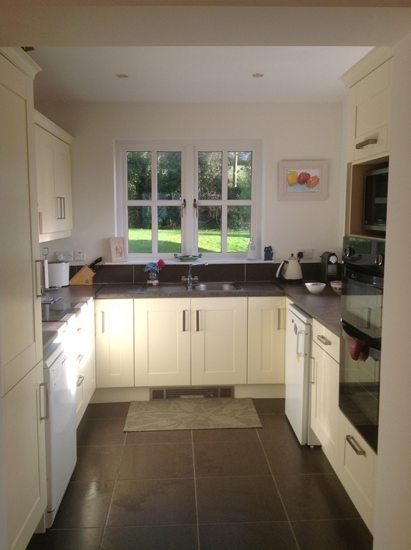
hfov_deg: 40.6
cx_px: 206
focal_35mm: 35
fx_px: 555
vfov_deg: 52.7
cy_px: 275
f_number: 2.4
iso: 50
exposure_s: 1/207
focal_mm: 4.28
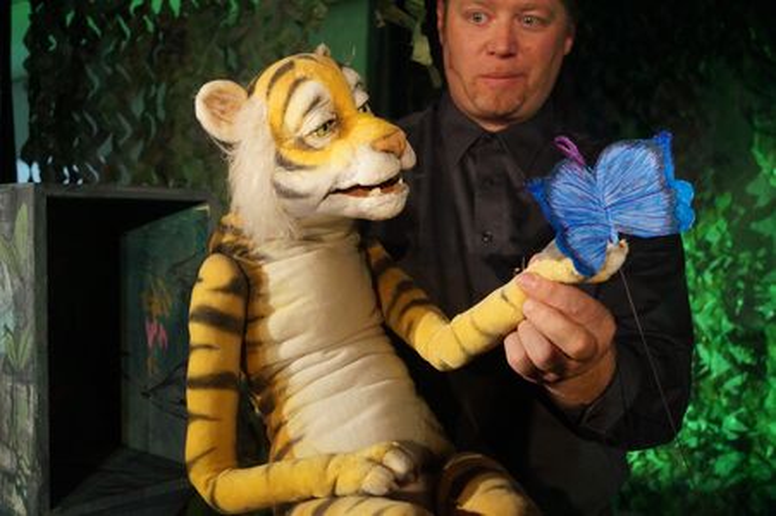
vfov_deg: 34.2
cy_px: 258
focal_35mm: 39
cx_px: 388
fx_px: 840
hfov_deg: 49.6
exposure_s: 1/125
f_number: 4.5
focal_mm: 26
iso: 3200
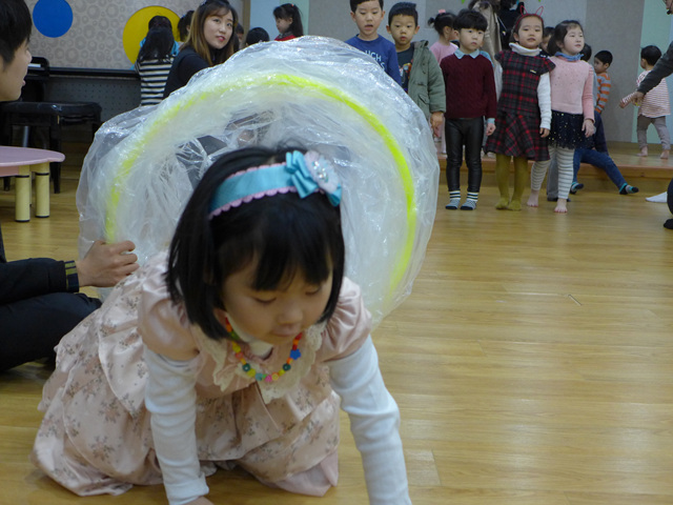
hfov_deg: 43.9
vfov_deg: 33.6
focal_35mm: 43
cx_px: 336
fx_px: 836
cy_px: 252
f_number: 1.8
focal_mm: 8.4
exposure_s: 1/320
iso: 400
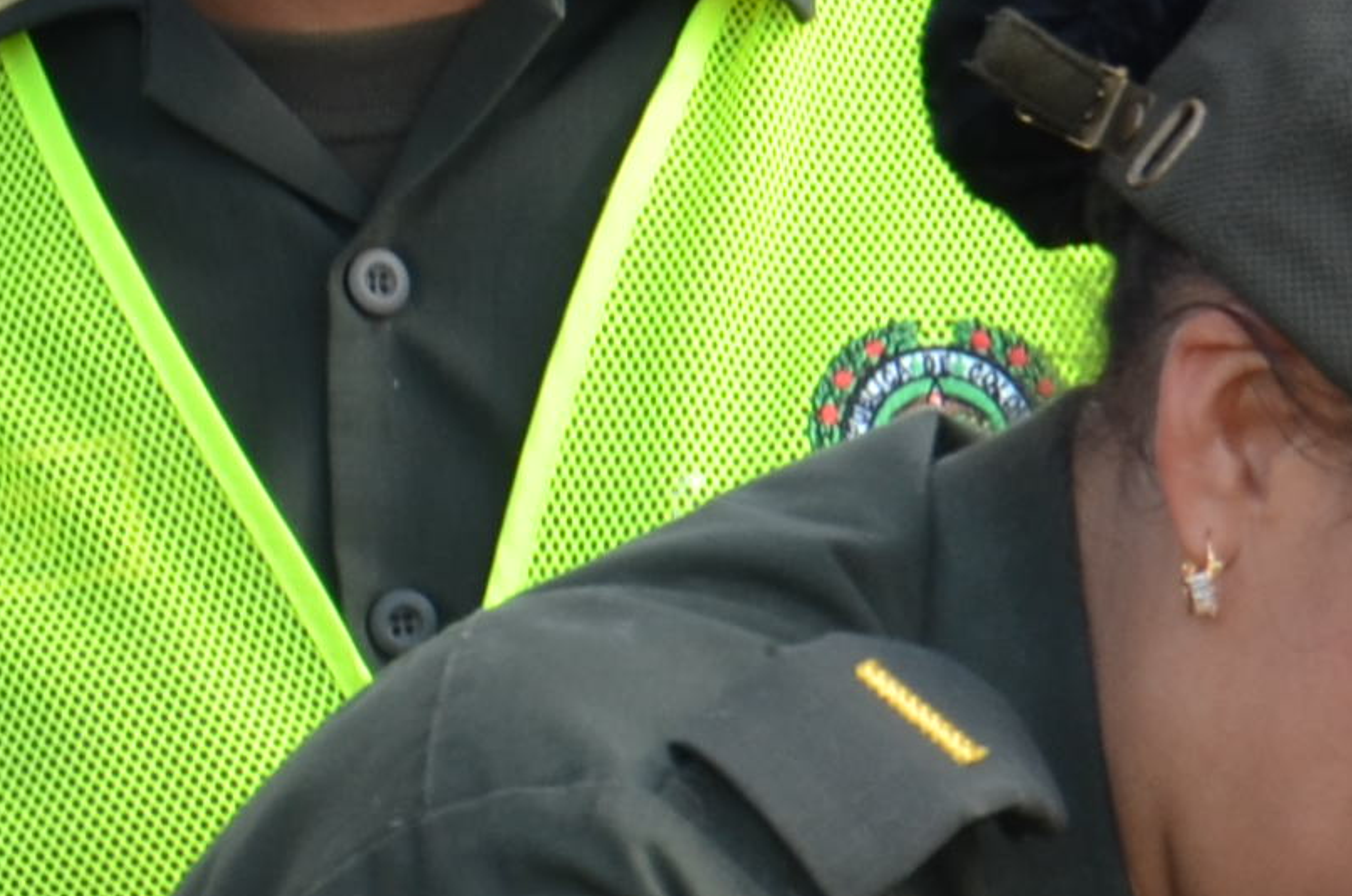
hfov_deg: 2.4
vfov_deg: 1.6
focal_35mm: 844
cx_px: 2595
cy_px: 2210
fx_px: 31634
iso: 200
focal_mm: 92
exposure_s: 1/160
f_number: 5.6
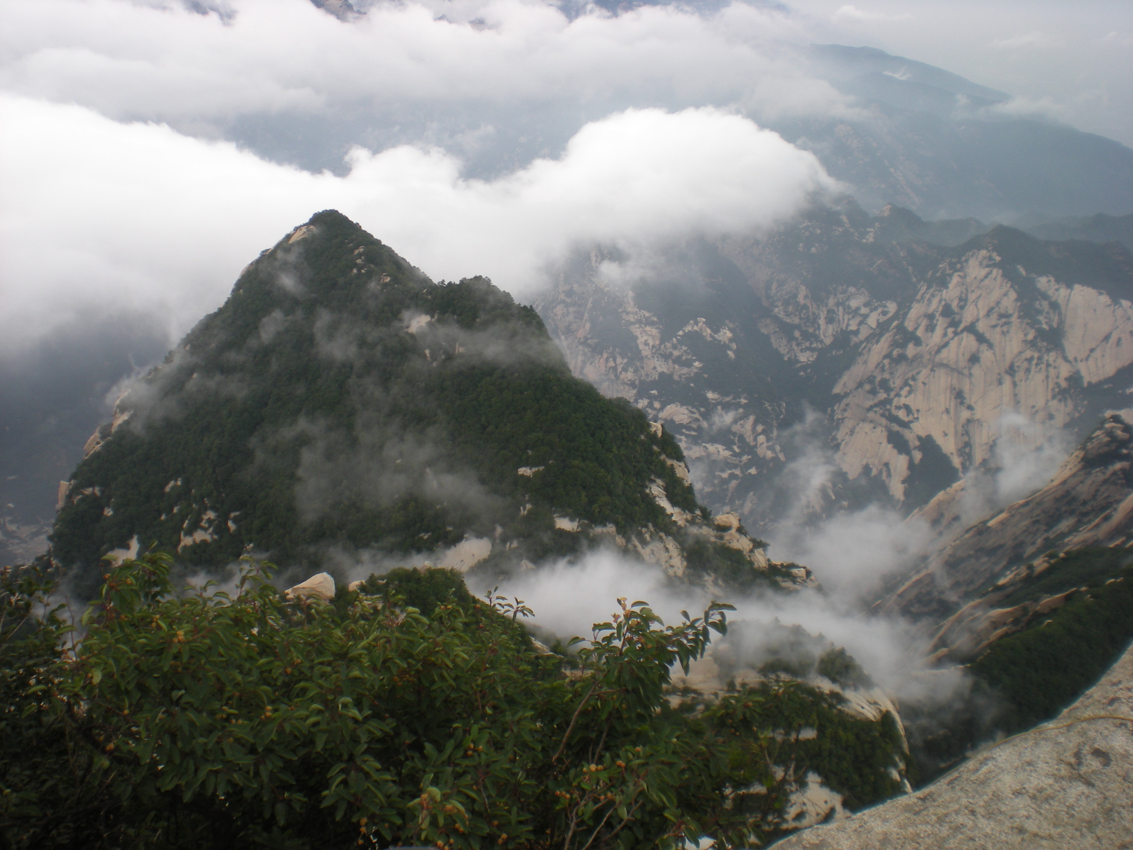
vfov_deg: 37.7
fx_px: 1244
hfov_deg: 49.0
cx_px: 566
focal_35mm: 38
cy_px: 425
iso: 64
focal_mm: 6.3
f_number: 4.6
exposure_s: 1/142
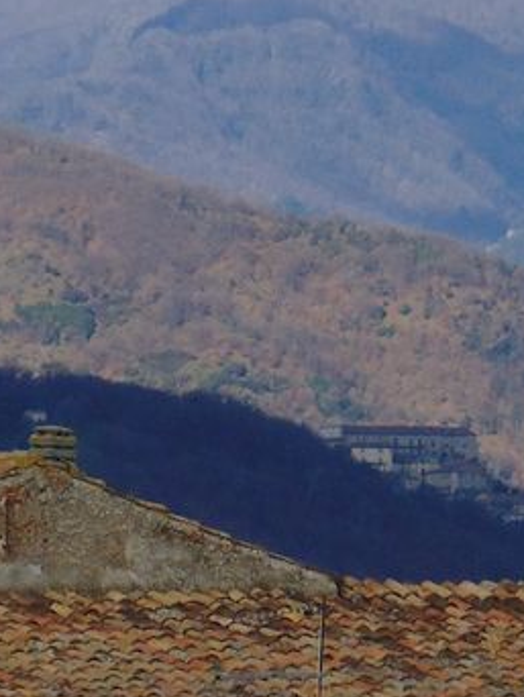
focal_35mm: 877
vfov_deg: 2.3
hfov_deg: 1.7
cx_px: 302
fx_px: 17679
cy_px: 49
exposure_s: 1/500
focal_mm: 44.9
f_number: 4.1
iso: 80
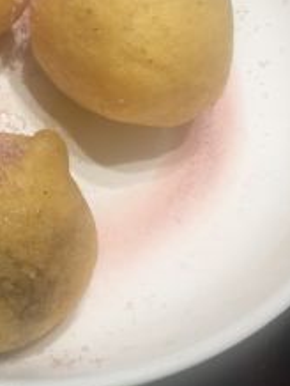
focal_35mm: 93
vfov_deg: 21.1
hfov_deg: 15.4
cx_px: -49
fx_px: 1037
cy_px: 181
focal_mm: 4.15
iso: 32
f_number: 2.2
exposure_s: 1/33
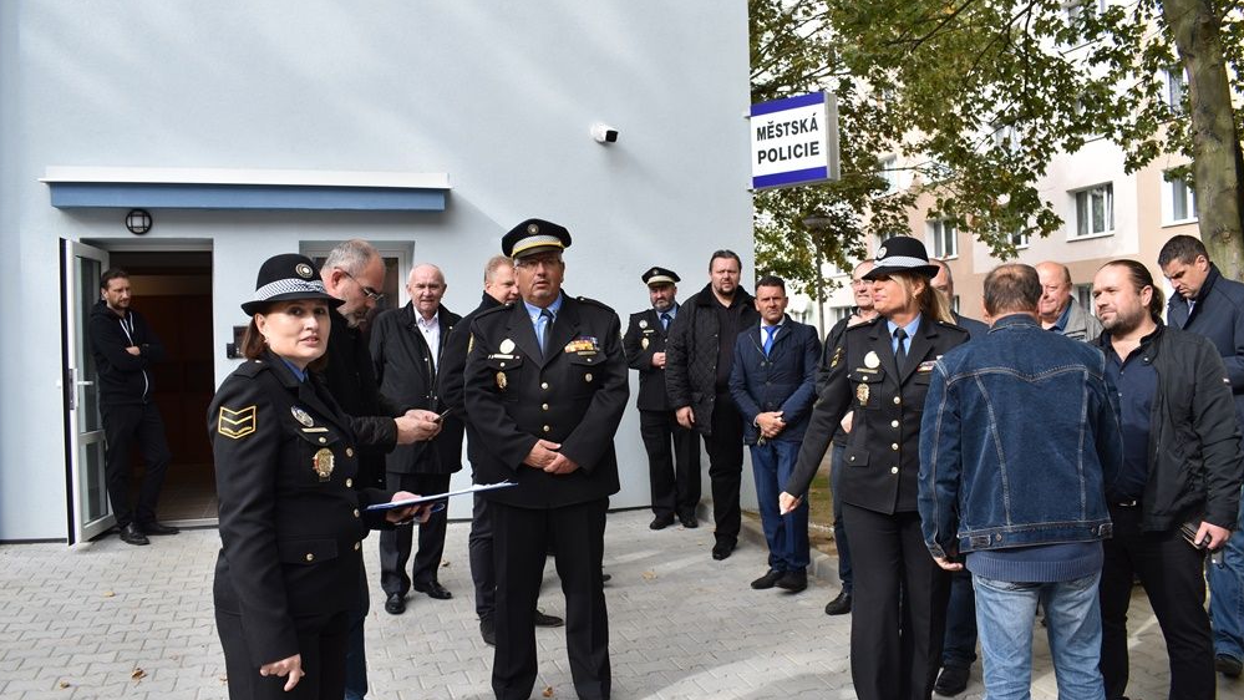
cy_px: 359
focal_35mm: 29
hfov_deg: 66.1
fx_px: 957
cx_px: 618
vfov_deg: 40.2
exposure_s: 1/160
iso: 100
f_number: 6.3
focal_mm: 18
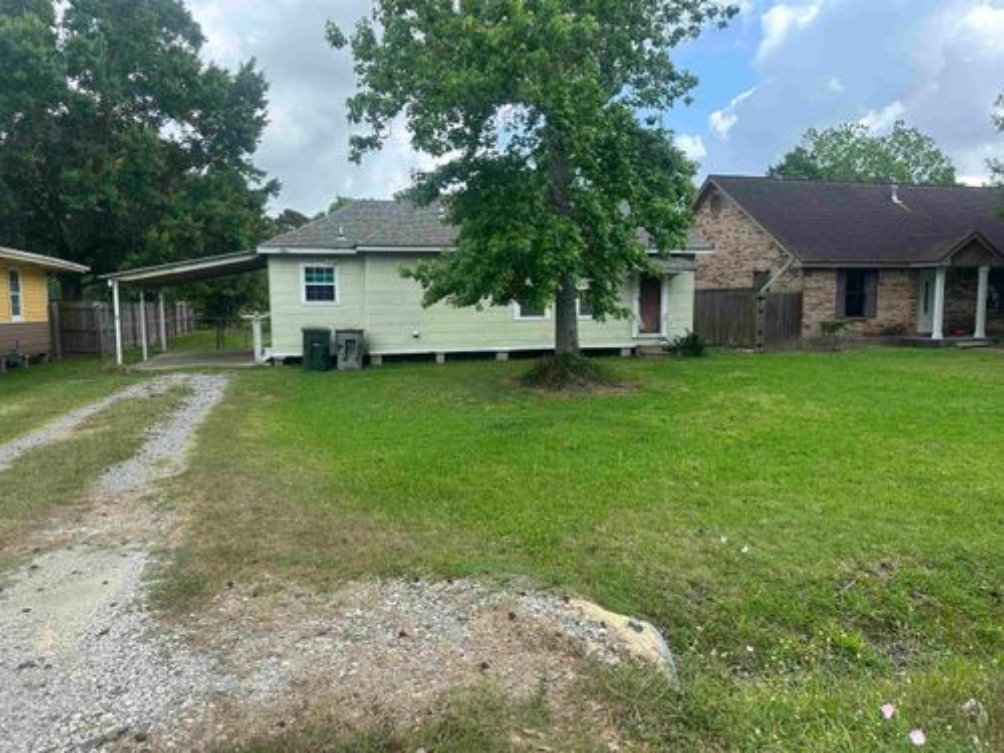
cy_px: 376
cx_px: 502
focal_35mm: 24
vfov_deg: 56.8
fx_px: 696
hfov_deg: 71.6
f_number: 1.78
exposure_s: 1/1433
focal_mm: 6.86
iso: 80
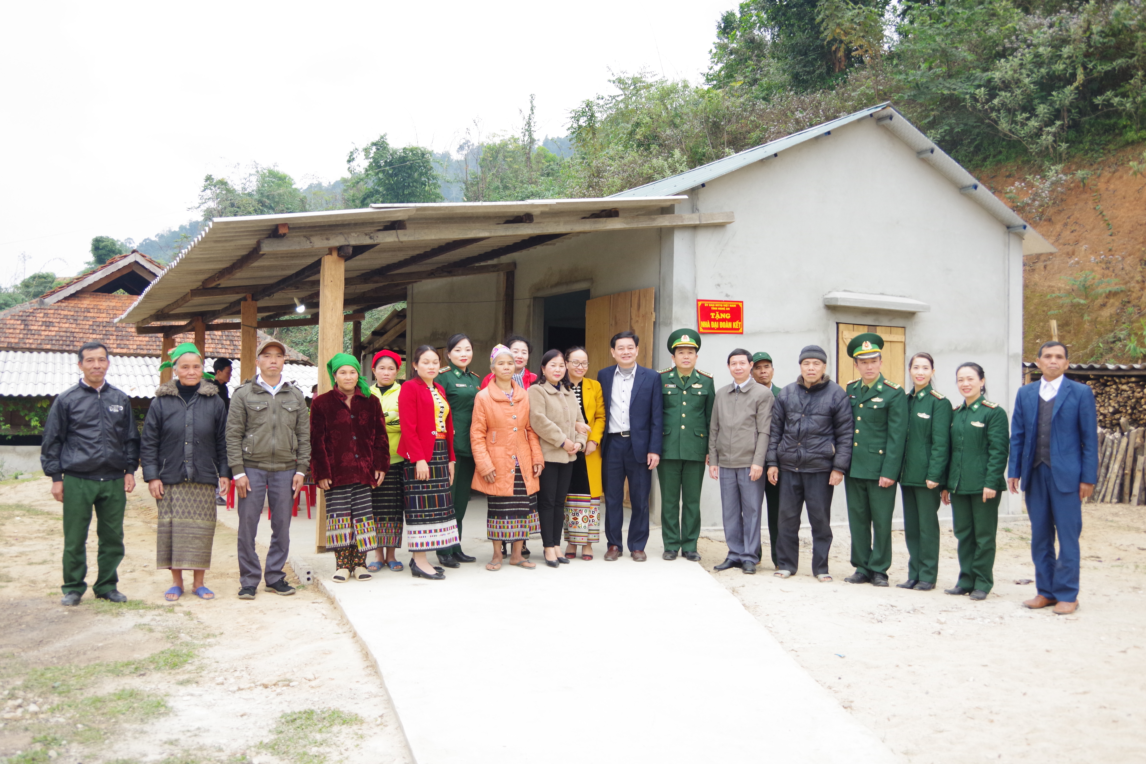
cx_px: 573
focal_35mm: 31
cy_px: 382
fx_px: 987
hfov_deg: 60.3
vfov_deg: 42.3
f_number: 4.5
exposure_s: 1/80
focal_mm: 21
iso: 800
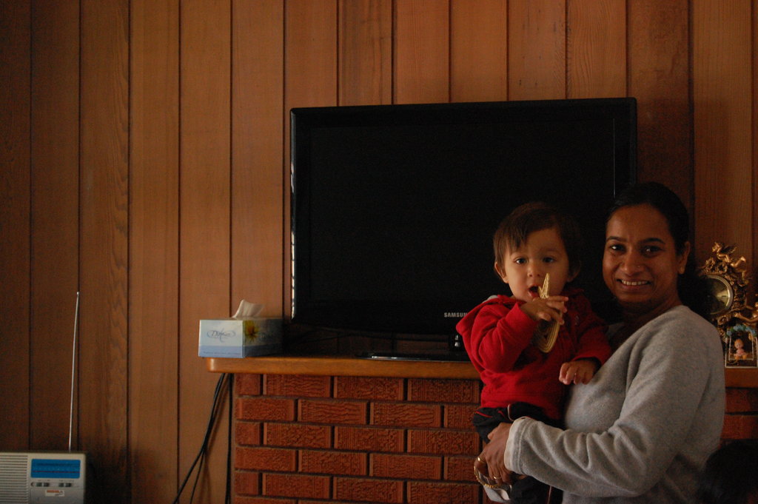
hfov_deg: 24.6
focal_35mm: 82
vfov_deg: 16.5
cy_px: 252
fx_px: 1736
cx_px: 379
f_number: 5.6
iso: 1600
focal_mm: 55
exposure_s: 1/60
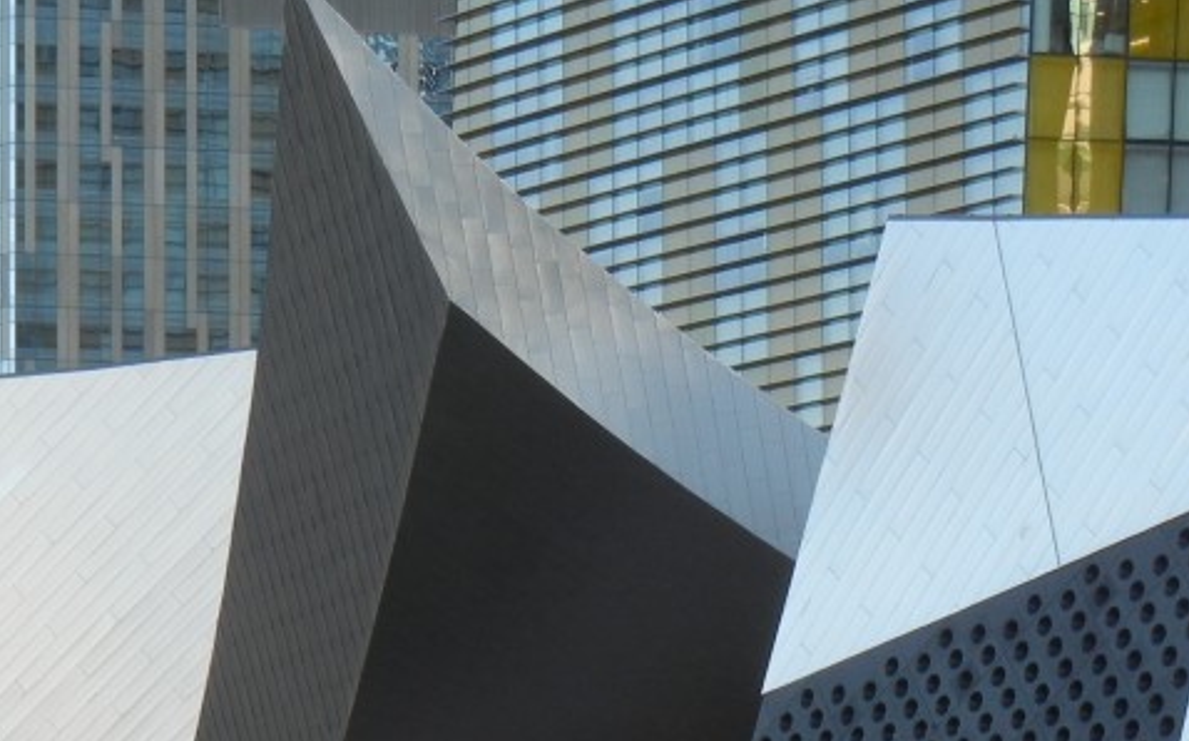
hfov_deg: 12.0
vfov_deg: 7.4
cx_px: 353
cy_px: 826
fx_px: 5667
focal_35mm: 175
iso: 160
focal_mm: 13.9
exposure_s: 1/136
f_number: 4.3
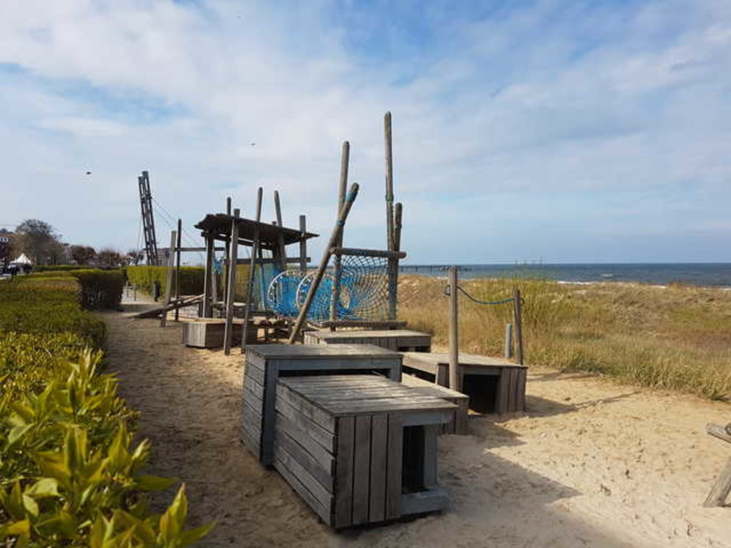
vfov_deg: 53.1
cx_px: 366
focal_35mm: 26
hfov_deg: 67.3
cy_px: 274
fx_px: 549
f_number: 1.7
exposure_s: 1/2256
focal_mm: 4.2
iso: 40
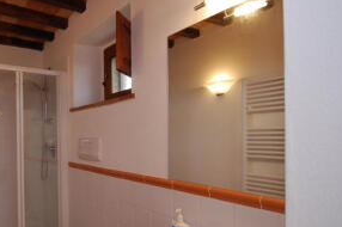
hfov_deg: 65.0
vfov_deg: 50.7
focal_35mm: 25
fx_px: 237
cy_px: 140
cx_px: 67
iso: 400
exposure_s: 1/60
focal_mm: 10
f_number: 5.6
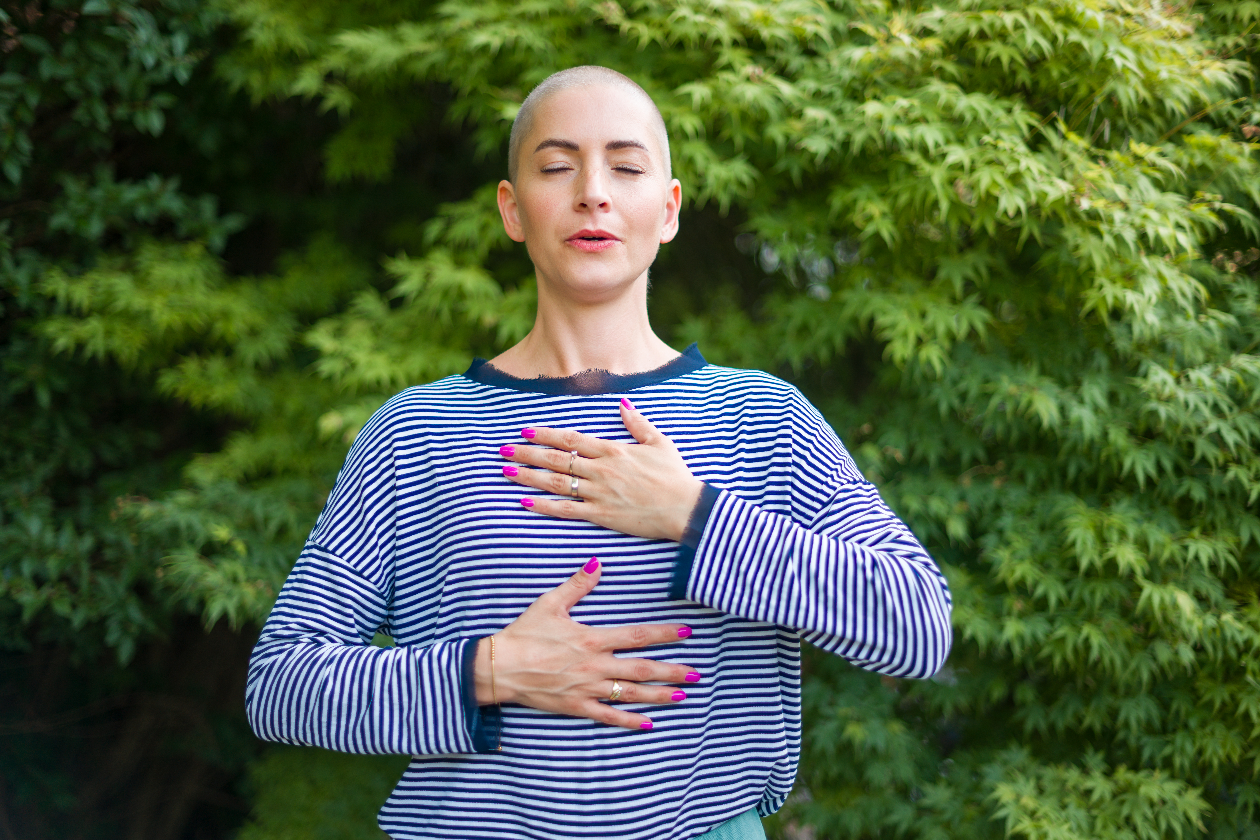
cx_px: 630
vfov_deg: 27.0
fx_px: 1750
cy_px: 420
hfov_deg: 39.6
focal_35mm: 50
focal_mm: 50
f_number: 1.4
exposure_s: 1/250
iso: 90
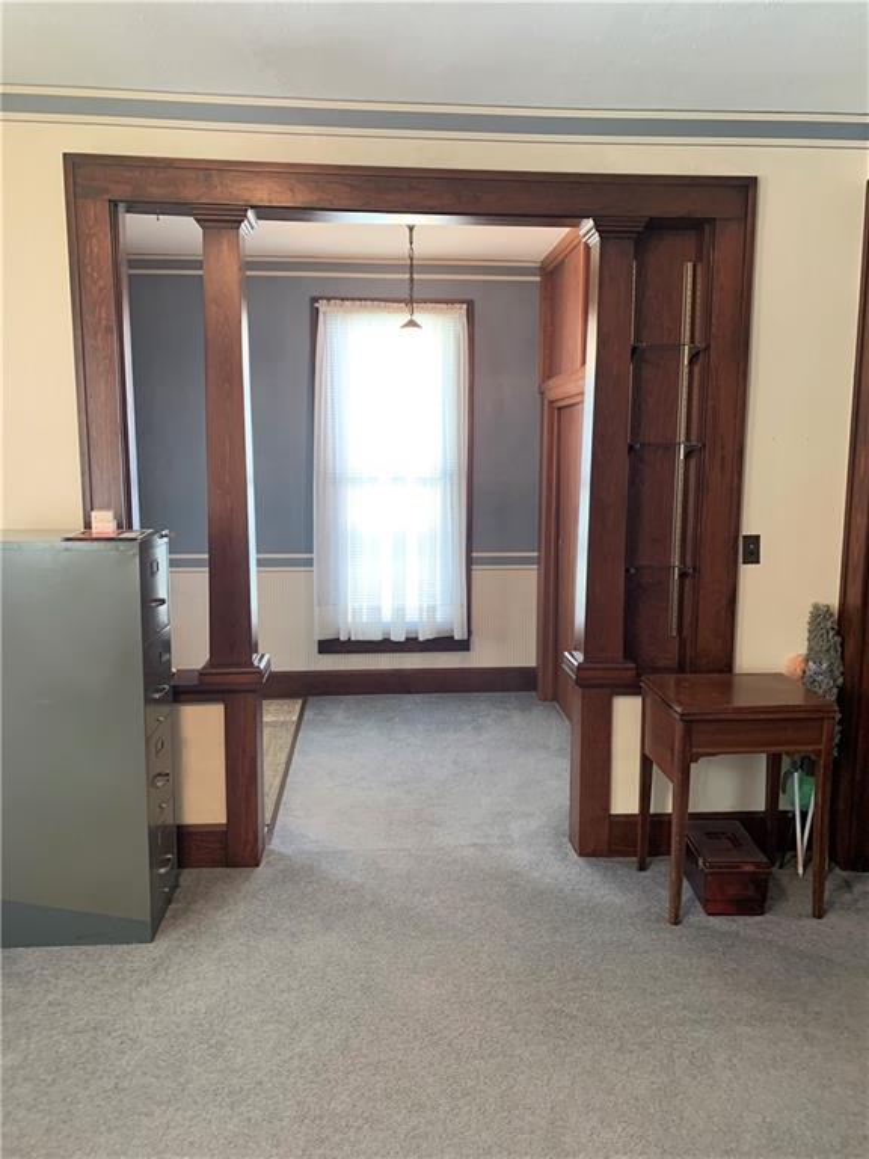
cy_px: 580
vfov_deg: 67.3
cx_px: 434
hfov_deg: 53.1
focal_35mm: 26
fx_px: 870
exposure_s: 1/60
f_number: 1.8
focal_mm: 4.25
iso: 160
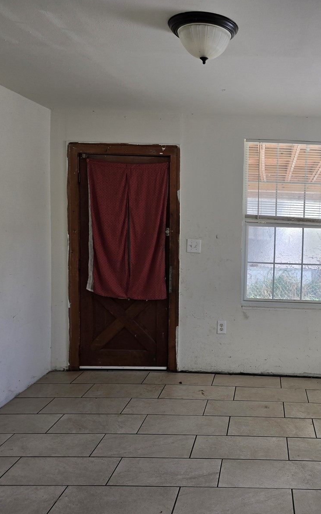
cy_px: 257
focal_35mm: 33
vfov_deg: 58.1
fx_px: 462
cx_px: 256
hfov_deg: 37.0
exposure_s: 1/180
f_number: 1.7
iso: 32
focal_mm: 6.3
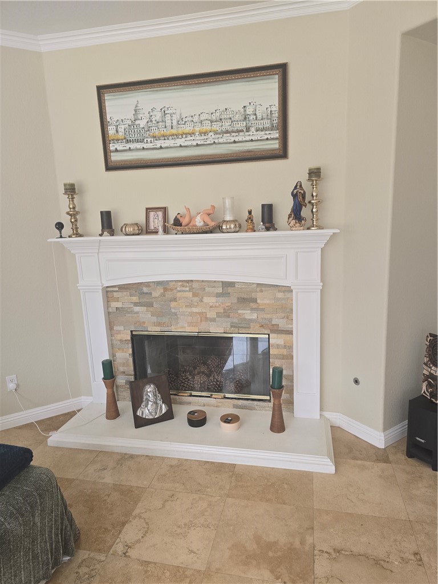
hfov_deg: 58.9
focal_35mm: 23
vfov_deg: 73.9
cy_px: 292
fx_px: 388
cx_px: 219
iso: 200
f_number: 1.7
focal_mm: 6.3
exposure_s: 1/180
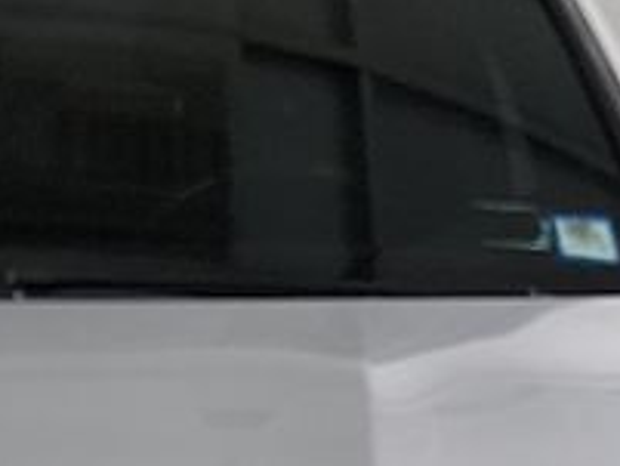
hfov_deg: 10.2
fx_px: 3423
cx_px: -37
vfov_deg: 7.5
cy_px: 901
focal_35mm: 191
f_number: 1.8
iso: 103
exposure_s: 1/59
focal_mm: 6.7
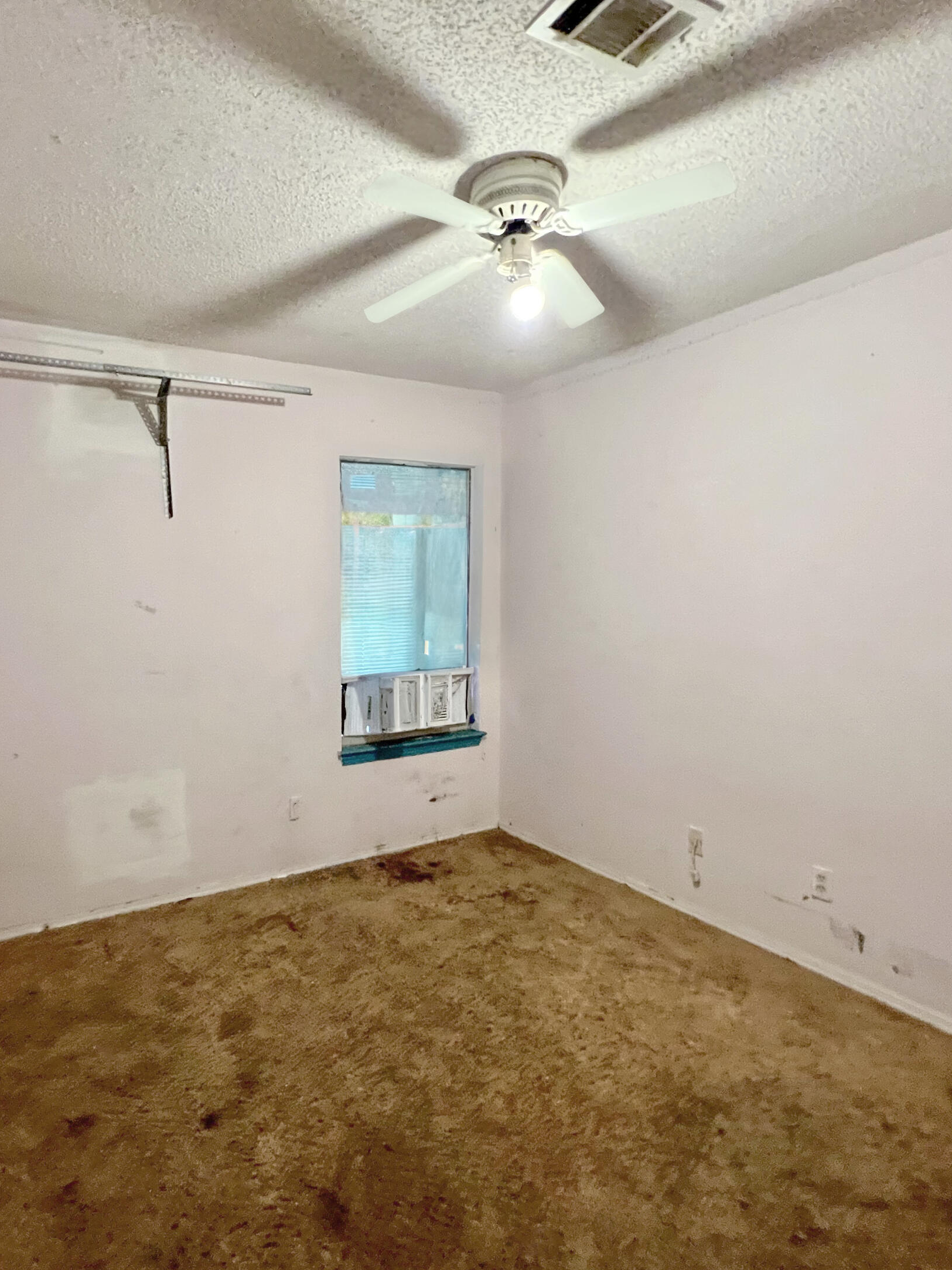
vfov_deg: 87.7
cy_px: 658
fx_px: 660
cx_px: 353
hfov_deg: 70.4
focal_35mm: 18
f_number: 1.8
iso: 640
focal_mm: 1.57
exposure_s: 1/60
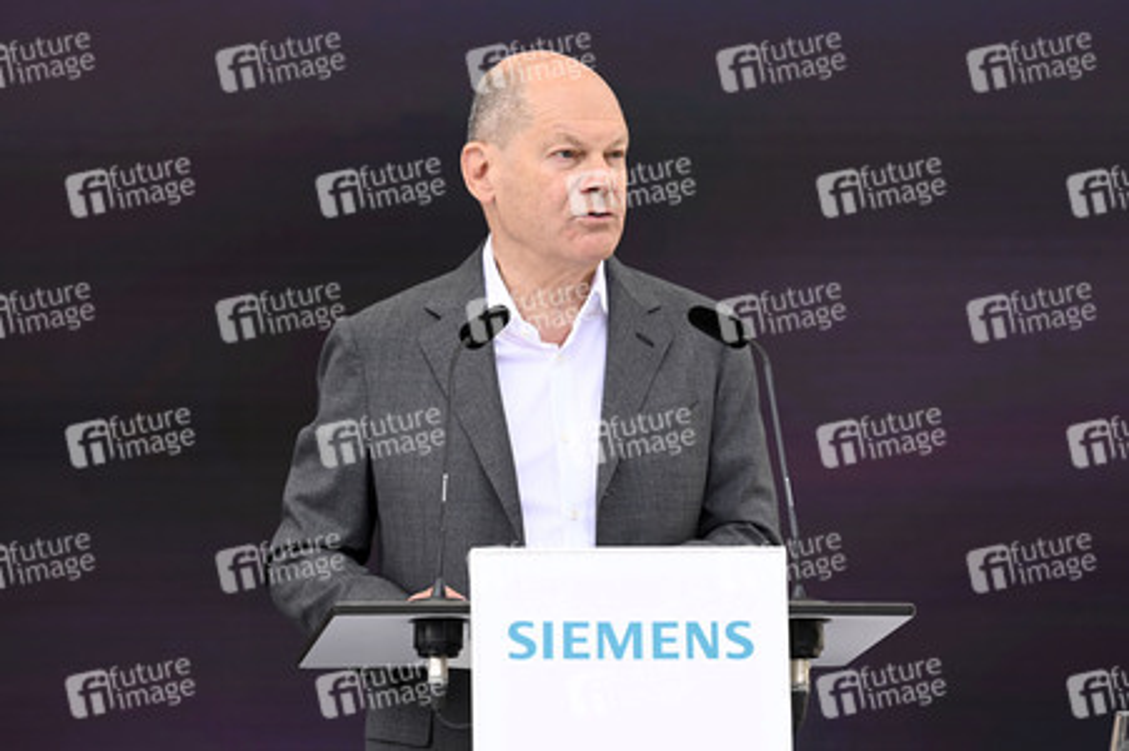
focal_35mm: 200
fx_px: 6267
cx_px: 564
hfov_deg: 10.3
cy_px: 376
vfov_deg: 6.9
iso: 400
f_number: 4.5
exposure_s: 1/1000
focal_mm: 200
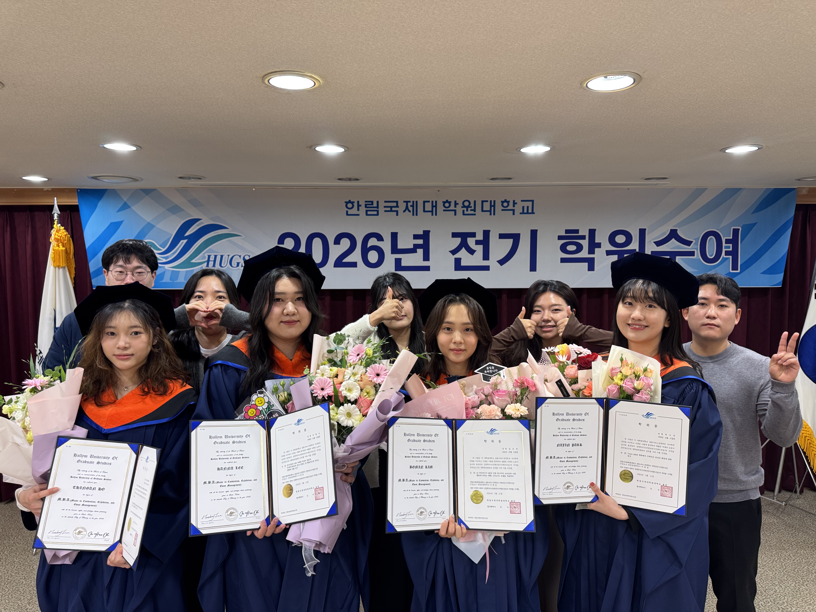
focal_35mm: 24
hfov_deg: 71.6
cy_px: 306
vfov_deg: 56.8
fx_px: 566
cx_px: 408
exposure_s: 1/60
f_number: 1.78
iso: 160
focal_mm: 6.76
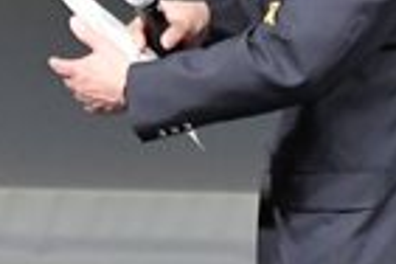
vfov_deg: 0.7
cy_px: 272
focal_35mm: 1902
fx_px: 20920
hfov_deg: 1.1
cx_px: 170
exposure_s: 1/400
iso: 5000
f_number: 5.6
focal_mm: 230
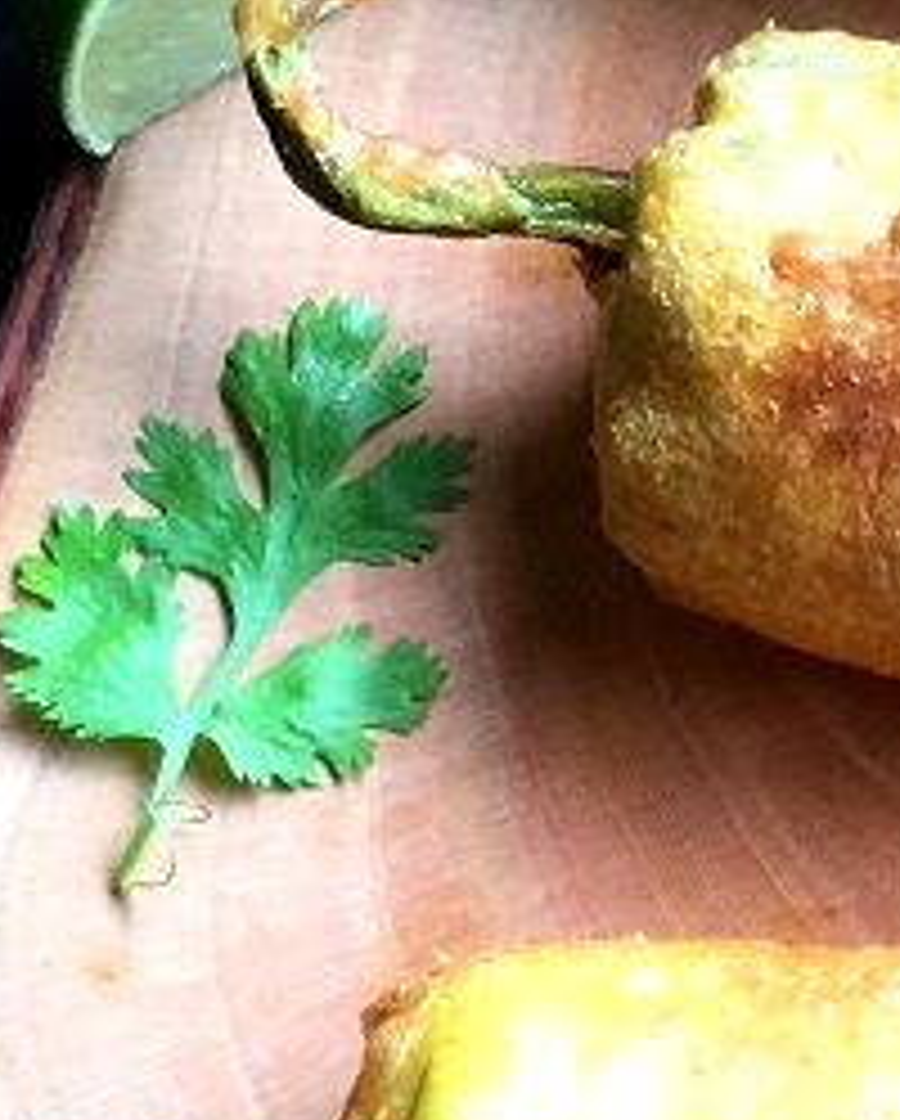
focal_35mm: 99
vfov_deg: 19.3
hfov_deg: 14.8
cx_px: 1224
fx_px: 3288
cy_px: 472
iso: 40
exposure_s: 1/33
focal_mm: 3.3
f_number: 2.4
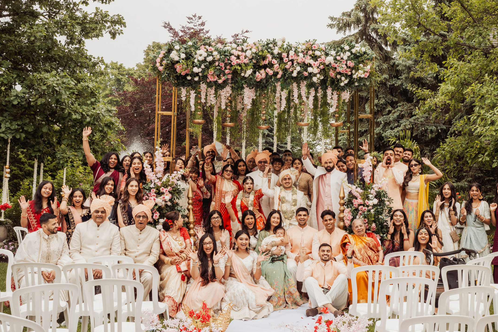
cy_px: 148
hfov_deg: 45.8
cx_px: 286
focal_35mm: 42
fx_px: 588
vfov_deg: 31.5
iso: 200
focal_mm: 35.4
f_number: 10
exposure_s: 1/200
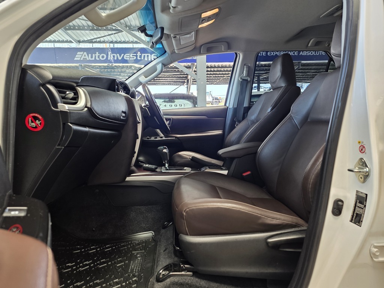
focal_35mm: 23
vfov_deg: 58.9
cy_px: 144
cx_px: 192
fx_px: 255
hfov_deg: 73.9
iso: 160
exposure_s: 1/100
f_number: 1.7
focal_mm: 6.25
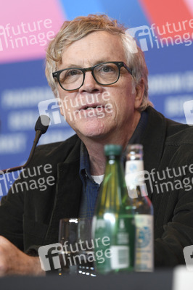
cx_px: 96
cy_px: 145
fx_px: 1208
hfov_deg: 9.1
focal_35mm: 150
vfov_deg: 13.7
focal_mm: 150
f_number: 3.2
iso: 1250
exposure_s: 1/250
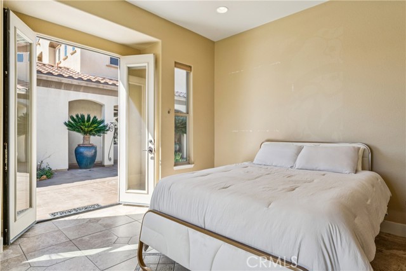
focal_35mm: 20
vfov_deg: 62.4
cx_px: 203
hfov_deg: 84.6
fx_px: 223
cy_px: 136
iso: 100
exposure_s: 1/20
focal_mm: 19.8
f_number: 13
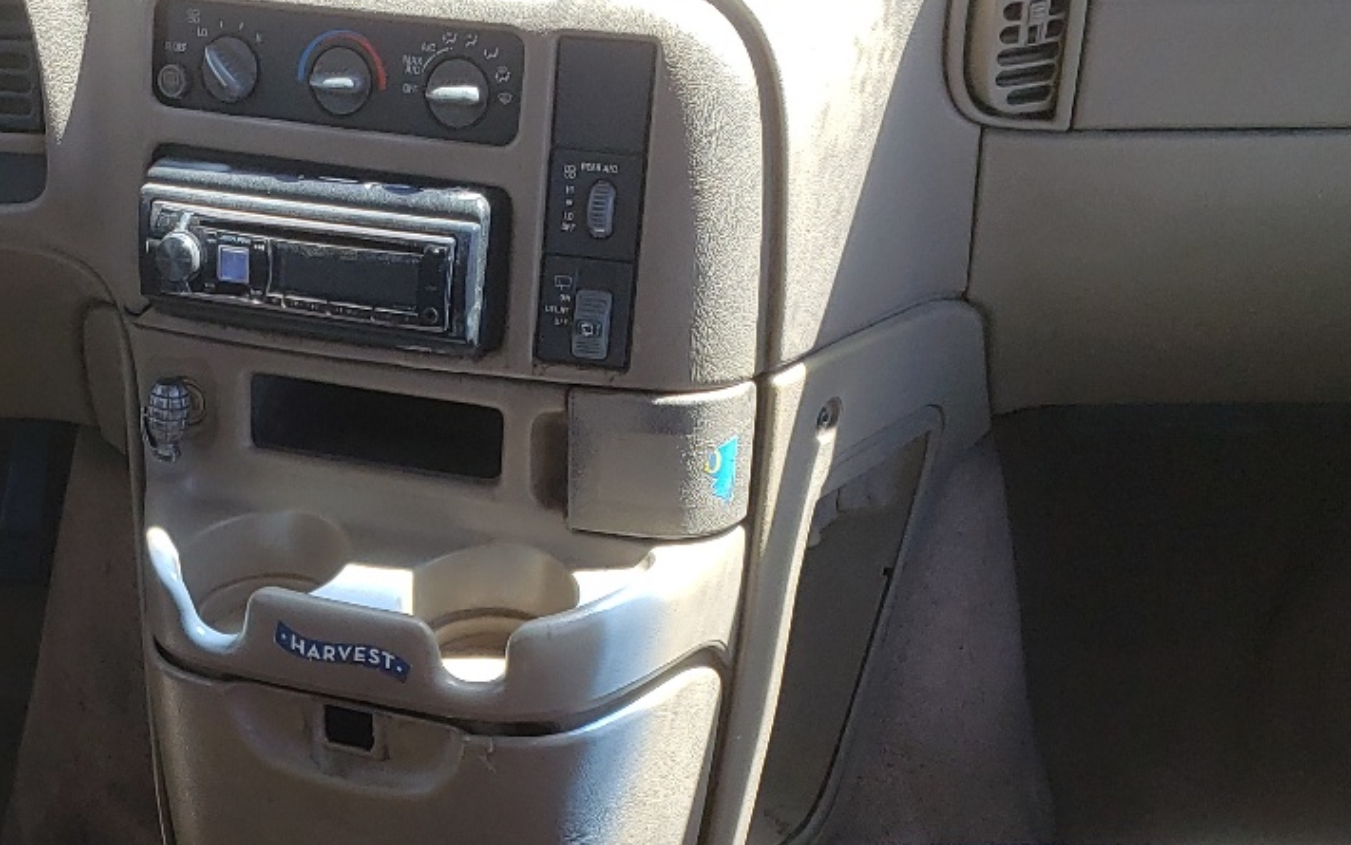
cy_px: 777
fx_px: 2284
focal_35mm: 62
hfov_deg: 31.8
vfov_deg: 20.5
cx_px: 207
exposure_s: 1/217
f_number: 1.5
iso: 50
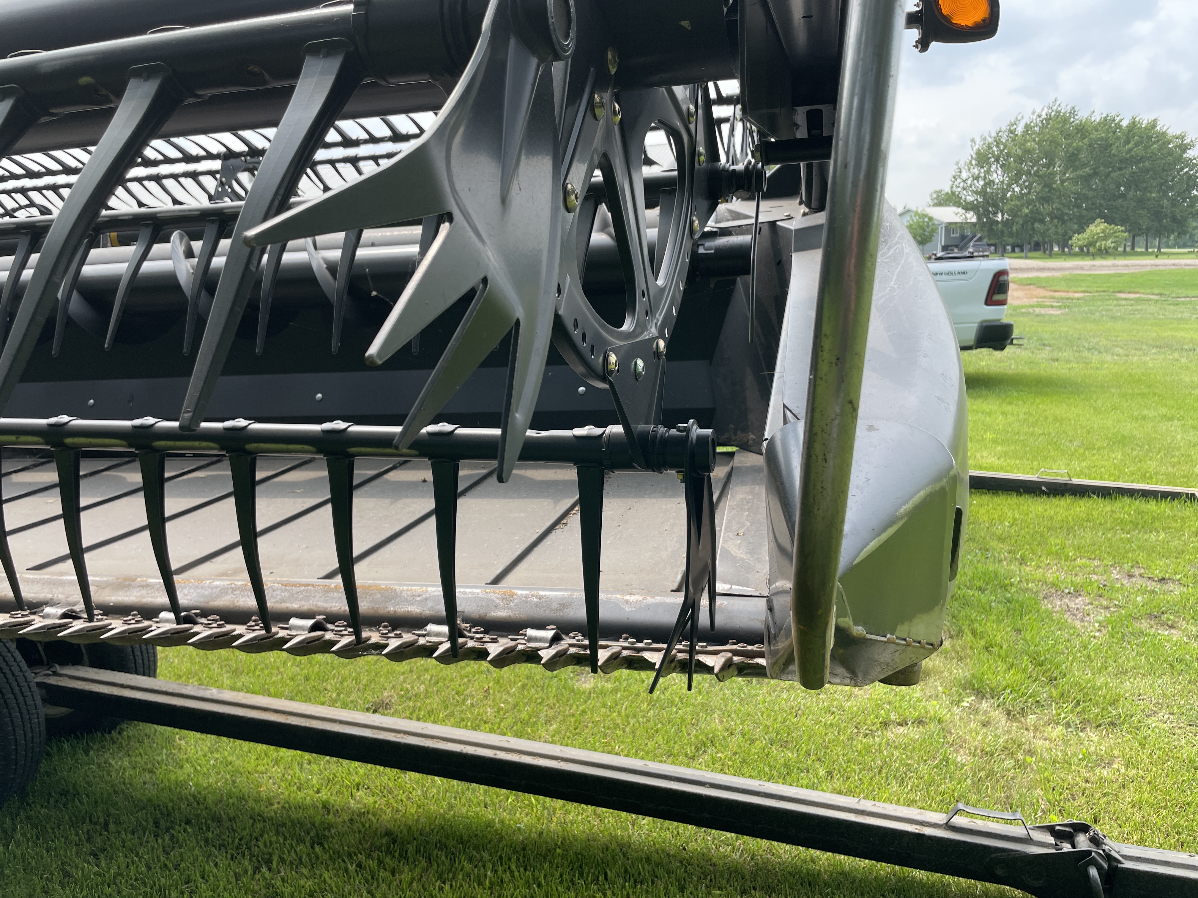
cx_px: 599
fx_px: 900
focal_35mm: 26
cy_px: 449
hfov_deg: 67.3
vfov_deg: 53.1
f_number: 1.6
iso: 32
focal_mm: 4.2
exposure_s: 1/861
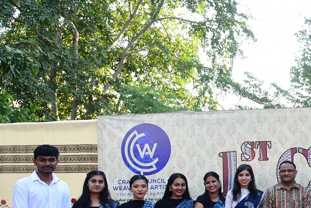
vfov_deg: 24.8
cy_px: 184
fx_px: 458
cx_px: 332
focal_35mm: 53
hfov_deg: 33.3
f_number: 5.6
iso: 1250
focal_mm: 24
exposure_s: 1/200
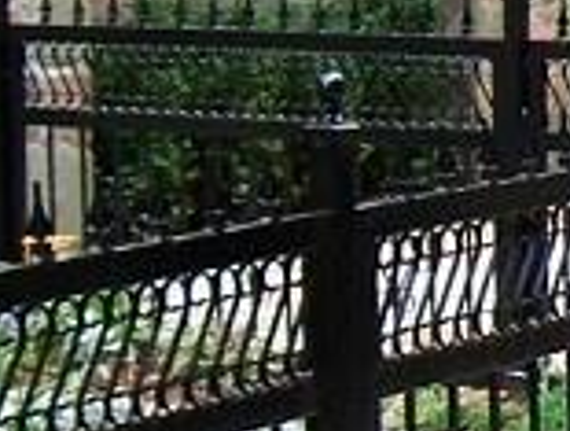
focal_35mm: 196
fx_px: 3235
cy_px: 88
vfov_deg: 7.6
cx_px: 1081
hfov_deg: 9.5
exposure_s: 1/250
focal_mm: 5.6
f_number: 2.7
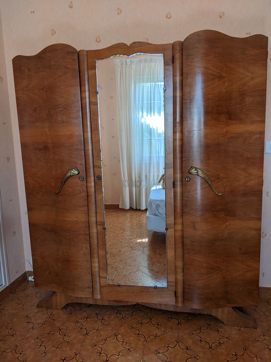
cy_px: 181
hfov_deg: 51.4
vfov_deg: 65.3
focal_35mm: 27
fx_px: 282
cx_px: 136
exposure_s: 1/160
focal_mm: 4.44
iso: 50
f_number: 1.8
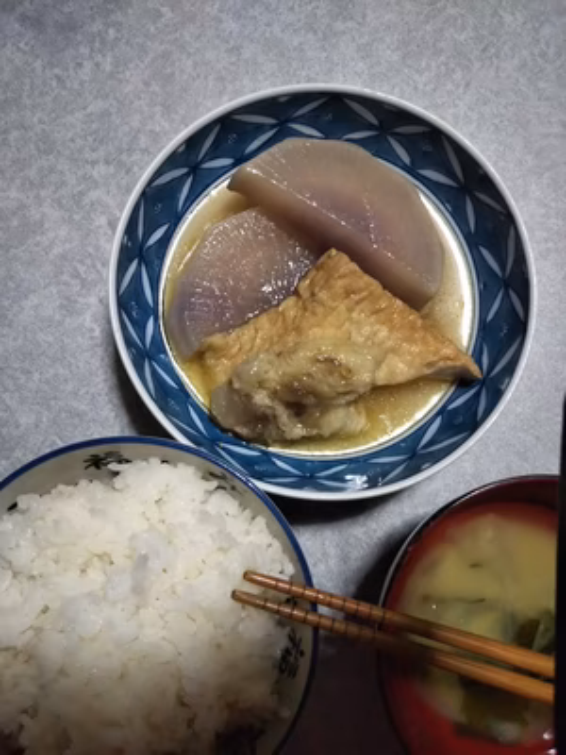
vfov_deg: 60.0
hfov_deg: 46.8
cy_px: 378
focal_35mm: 30
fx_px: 654
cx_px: 283
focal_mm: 4
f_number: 2.2
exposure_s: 1/30
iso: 320
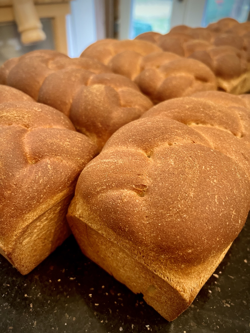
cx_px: 125
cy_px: 166
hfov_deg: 53.1
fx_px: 250
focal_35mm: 26
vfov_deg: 67.3
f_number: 1.5
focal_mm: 5.7
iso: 250
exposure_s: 1/60
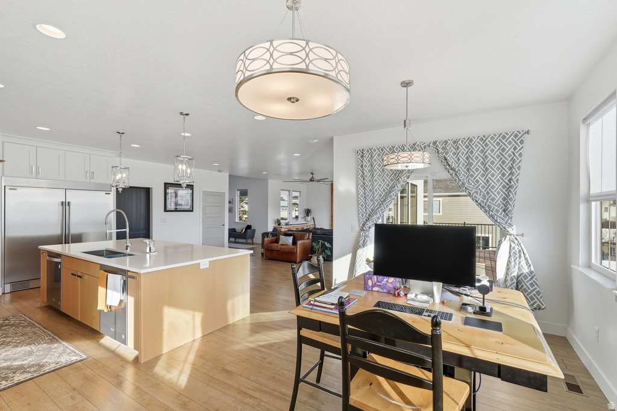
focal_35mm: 16
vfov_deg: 72.1
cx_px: 308
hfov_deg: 95.0
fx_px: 283
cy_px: 206
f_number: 10
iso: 250
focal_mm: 16.5
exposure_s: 1/1600
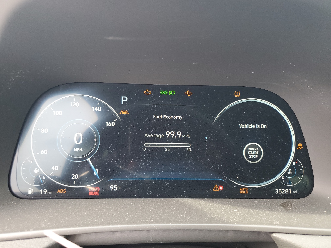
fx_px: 249
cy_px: 124
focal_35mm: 26
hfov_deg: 67.3
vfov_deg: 53.1
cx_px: 166
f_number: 1.5
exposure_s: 1/60.2
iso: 57
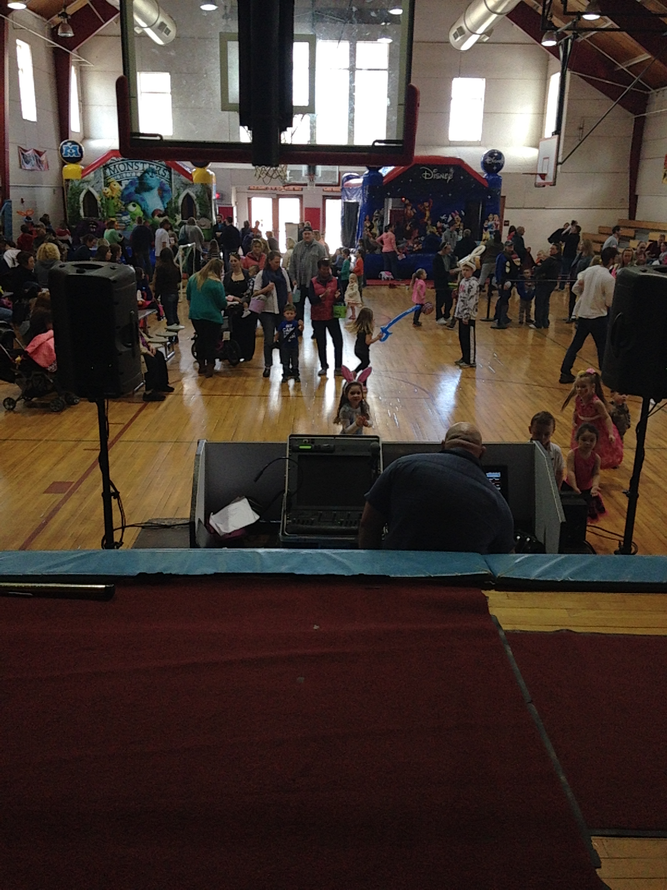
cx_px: 334
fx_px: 848
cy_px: 445
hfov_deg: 42.9
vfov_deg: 55.4
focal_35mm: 33
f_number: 2.4
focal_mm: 4.12
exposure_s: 1/120
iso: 250
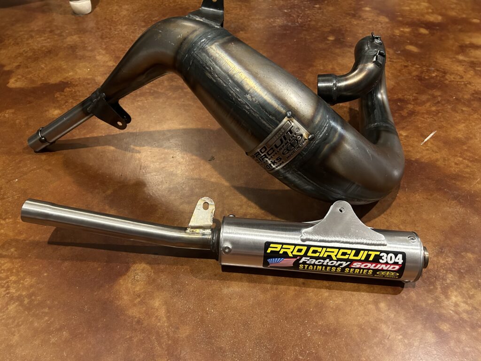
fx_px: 361
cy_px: 180
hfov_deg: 67.3
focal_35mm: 26
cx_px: 240
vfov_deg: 53.1
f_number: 1.5
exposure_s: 1/40
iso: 500
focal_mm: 5.7
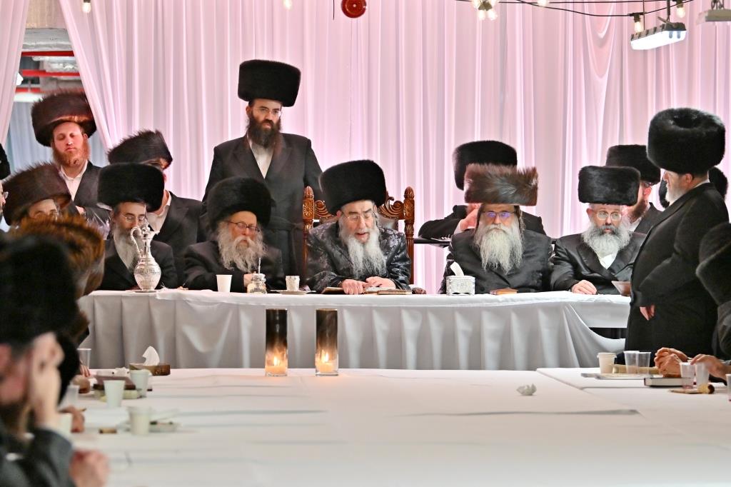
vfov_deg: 7.6
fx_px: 3654
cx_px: 366
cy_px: 244
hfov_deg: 11.4
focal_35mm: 180
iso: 1250
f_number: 2.8
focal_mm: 120
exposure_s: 1/160
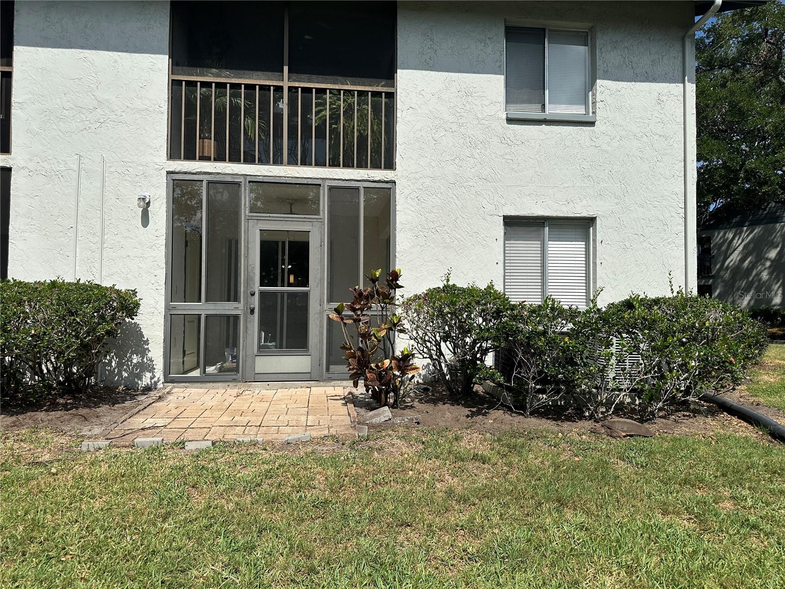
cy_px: 294
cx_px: 392
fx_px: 544
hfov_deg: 71.6
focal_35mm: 24
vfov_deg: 56.8
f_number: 1.78
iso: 80
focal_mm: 6.86
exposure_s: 1/8197
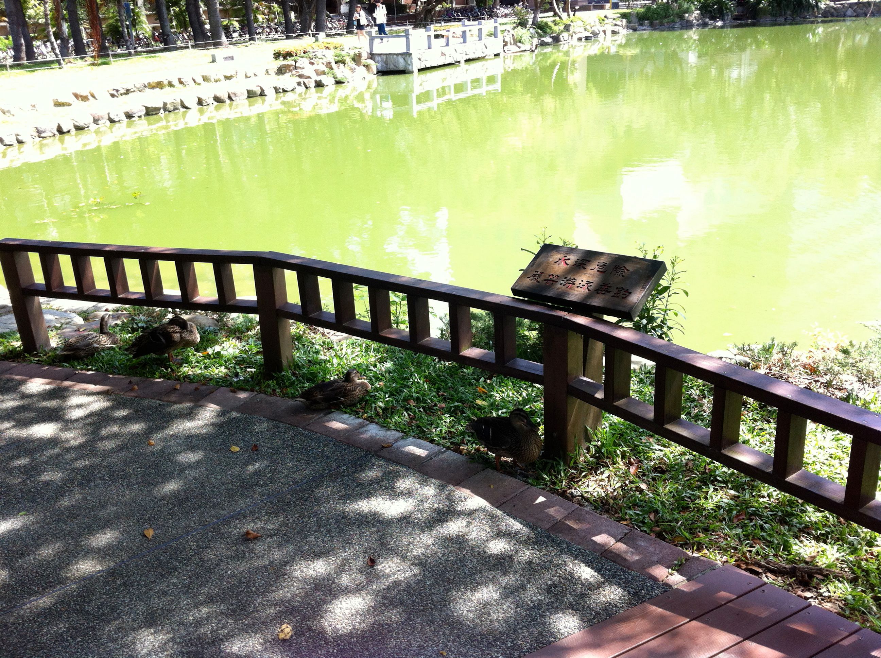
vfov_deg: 40.6
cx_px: 440
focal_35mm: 35
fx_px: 889
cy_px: 329
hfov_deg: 52.7
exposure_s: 1/195
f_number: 2.8
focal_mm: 3.85
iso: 80
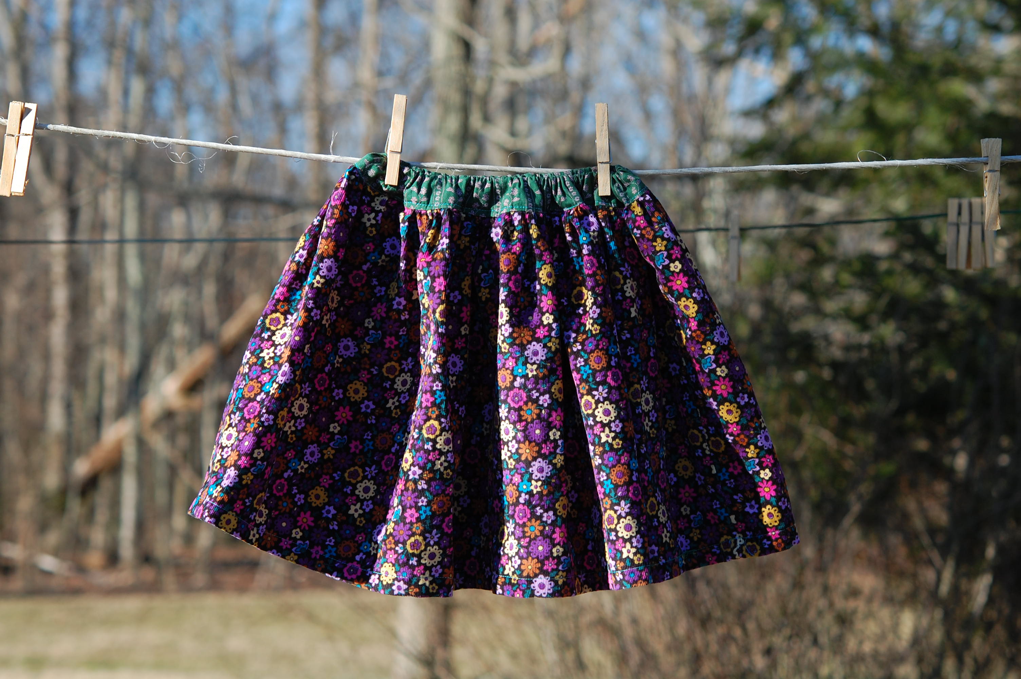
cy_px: 340
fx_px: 2550
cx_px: 510
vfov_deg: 15.2
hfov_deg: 22.6
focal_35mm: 90
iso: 200
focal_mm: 60
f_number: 5.6
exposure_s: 1/500
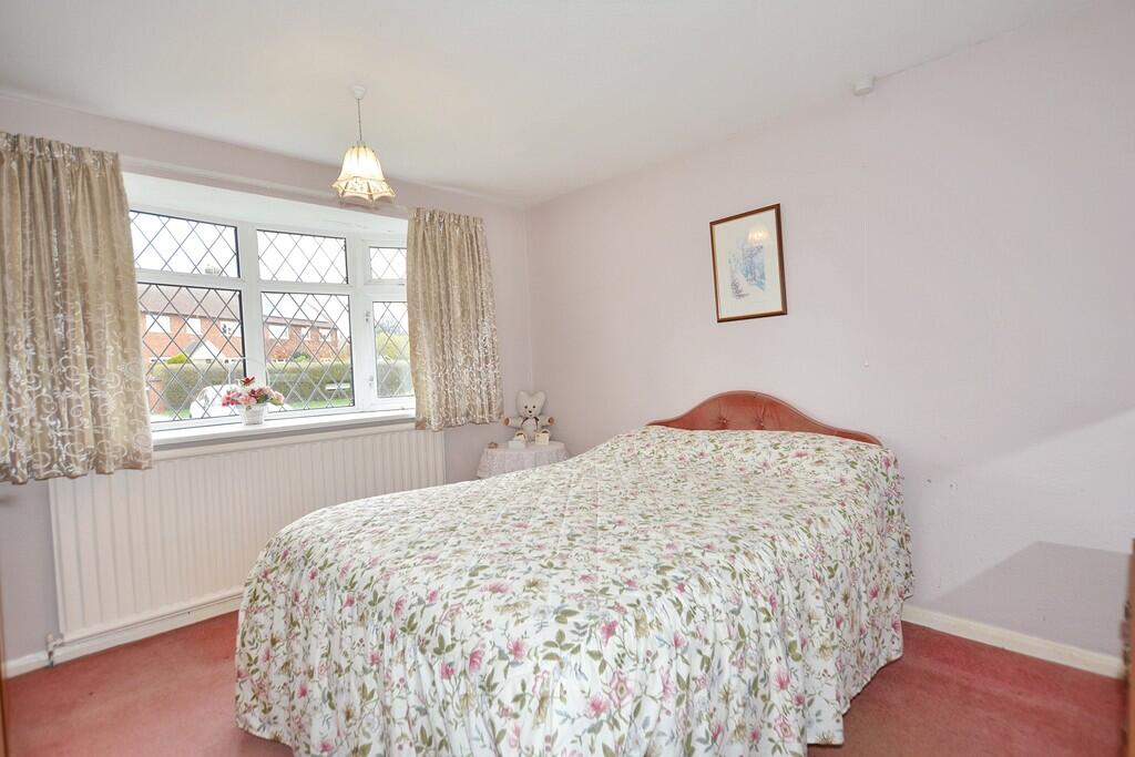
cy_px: 378
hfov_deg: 100.4
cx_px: 568
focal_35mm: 15
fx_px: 473
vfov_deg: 77.3
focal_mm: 10
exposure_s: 1/60
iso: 200
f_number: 4
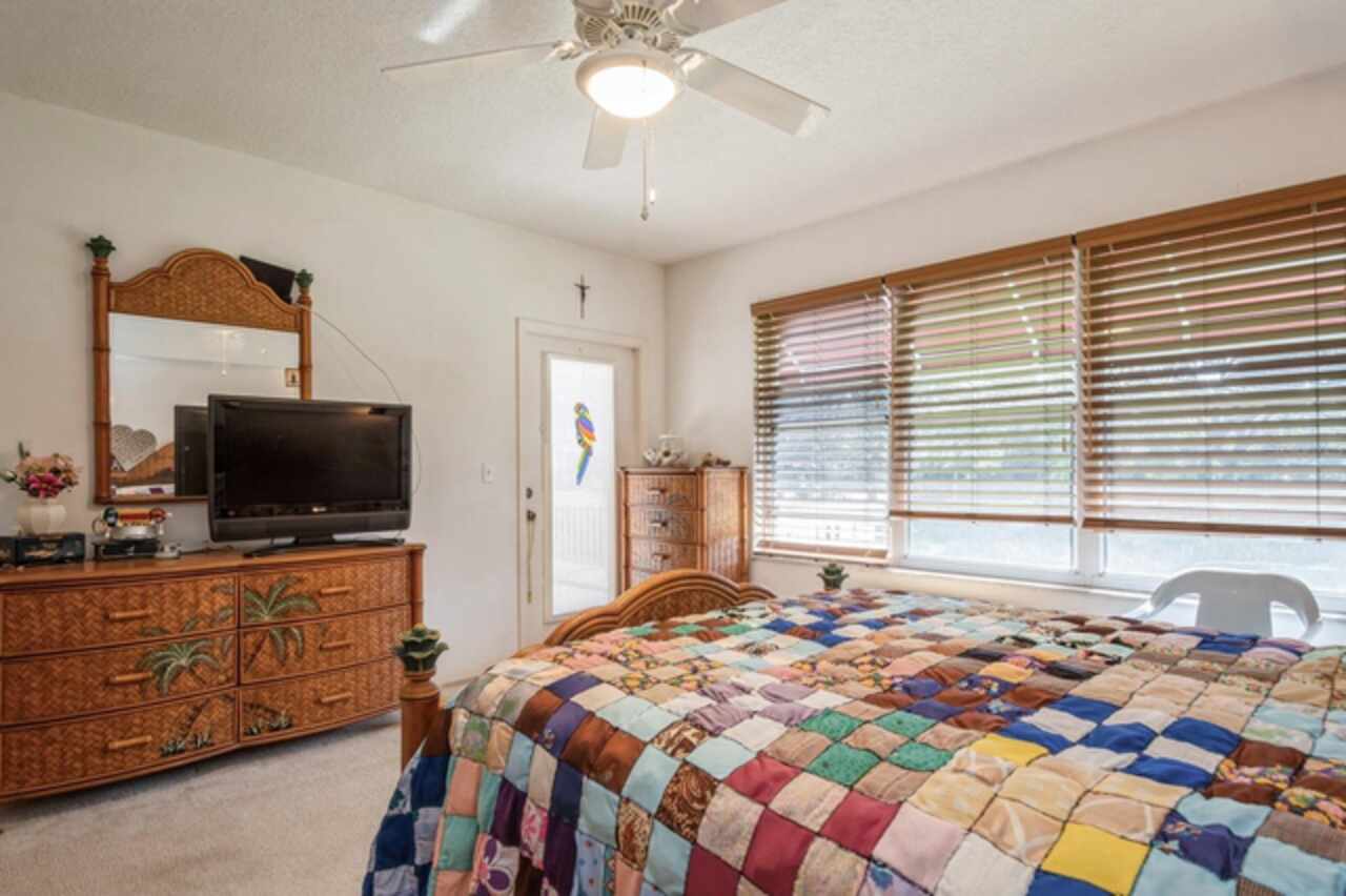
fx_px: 673
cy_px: 448
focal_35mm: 18
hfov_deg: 90.0
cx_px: 673
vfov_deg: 67.3
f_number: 8
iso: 200
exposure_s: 1/8
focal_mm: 12
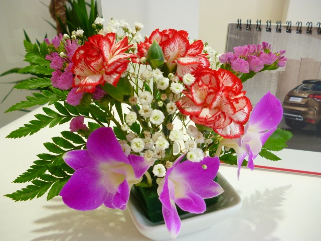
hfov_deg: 63.4
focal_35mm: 28
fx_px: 260
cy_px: 120
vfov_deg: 49.7
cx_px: 160
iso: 160
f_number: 3.1
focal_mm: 5
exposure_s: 1/60
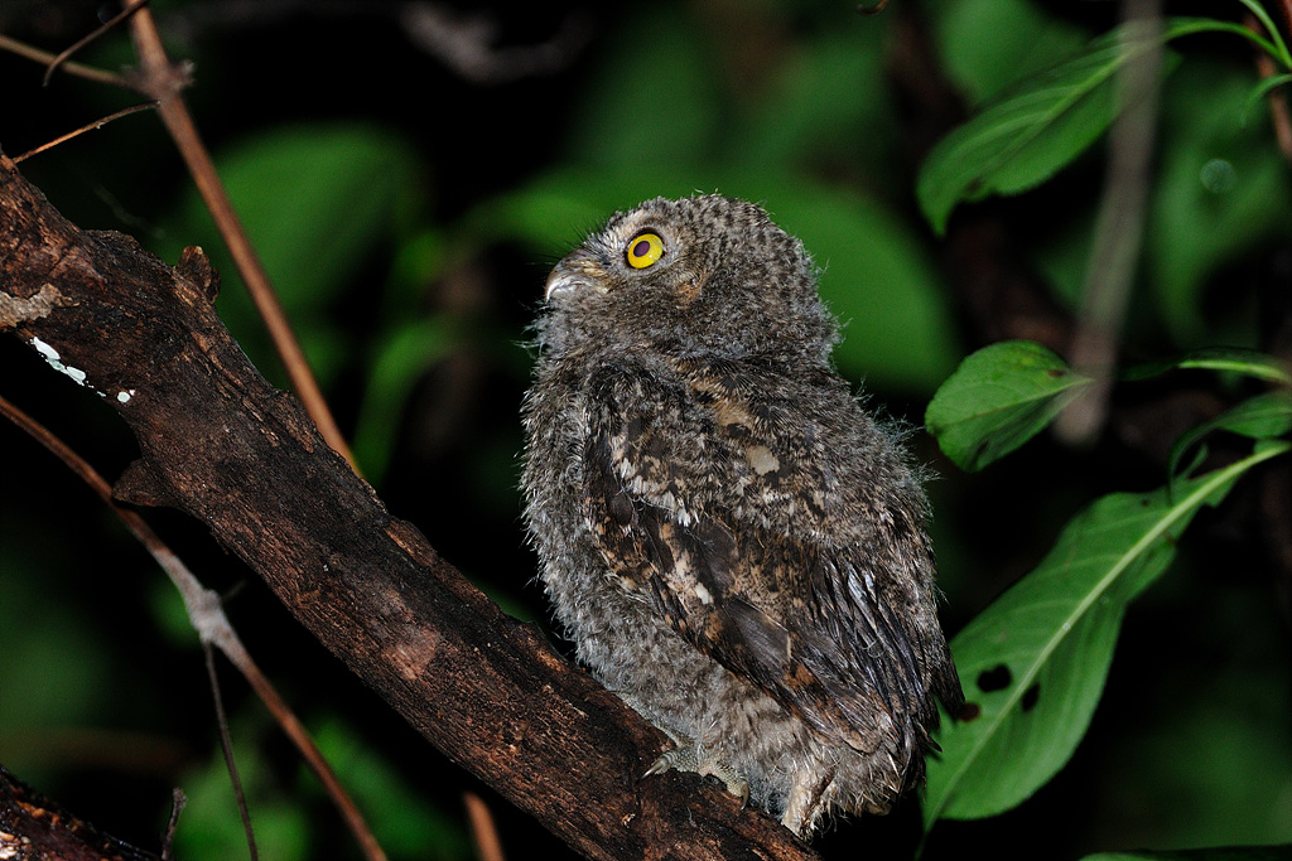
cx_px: 646
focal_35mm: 900
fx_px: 32302
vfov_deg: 1.5
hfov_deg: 2.3
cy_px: 430
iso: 400
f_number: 5.6
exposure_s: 1/250
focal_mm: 600
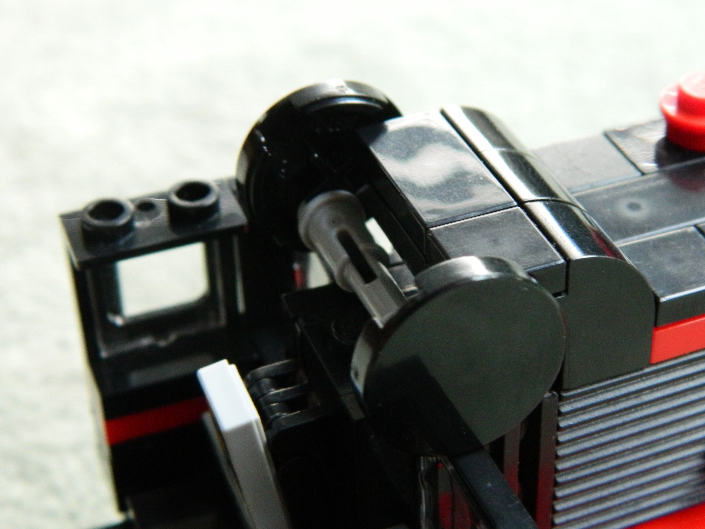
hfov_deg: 27.0
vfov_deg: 20.4
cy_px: 300
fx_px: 1466
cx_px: 417
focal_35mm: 72
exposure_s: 1/5
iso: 400
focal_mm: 10.2
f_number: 3.8
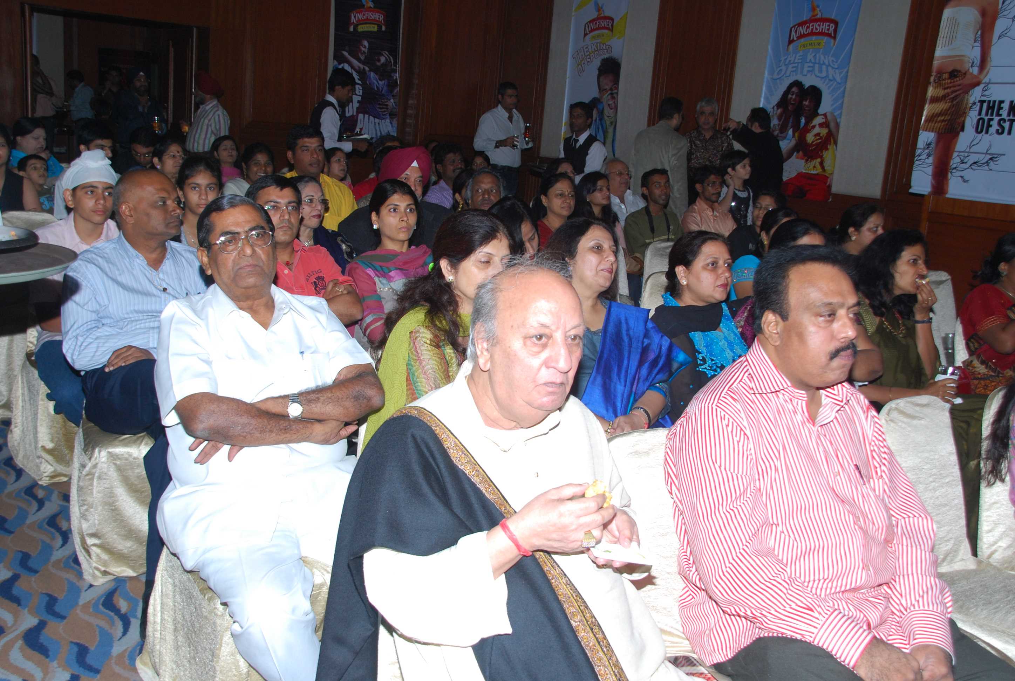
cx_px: 508
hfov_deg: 51.2
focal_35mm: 38
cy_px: 340
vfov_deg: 35.7
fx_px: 1059
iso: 400
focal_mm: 25
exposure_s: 1/200
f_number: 7.1
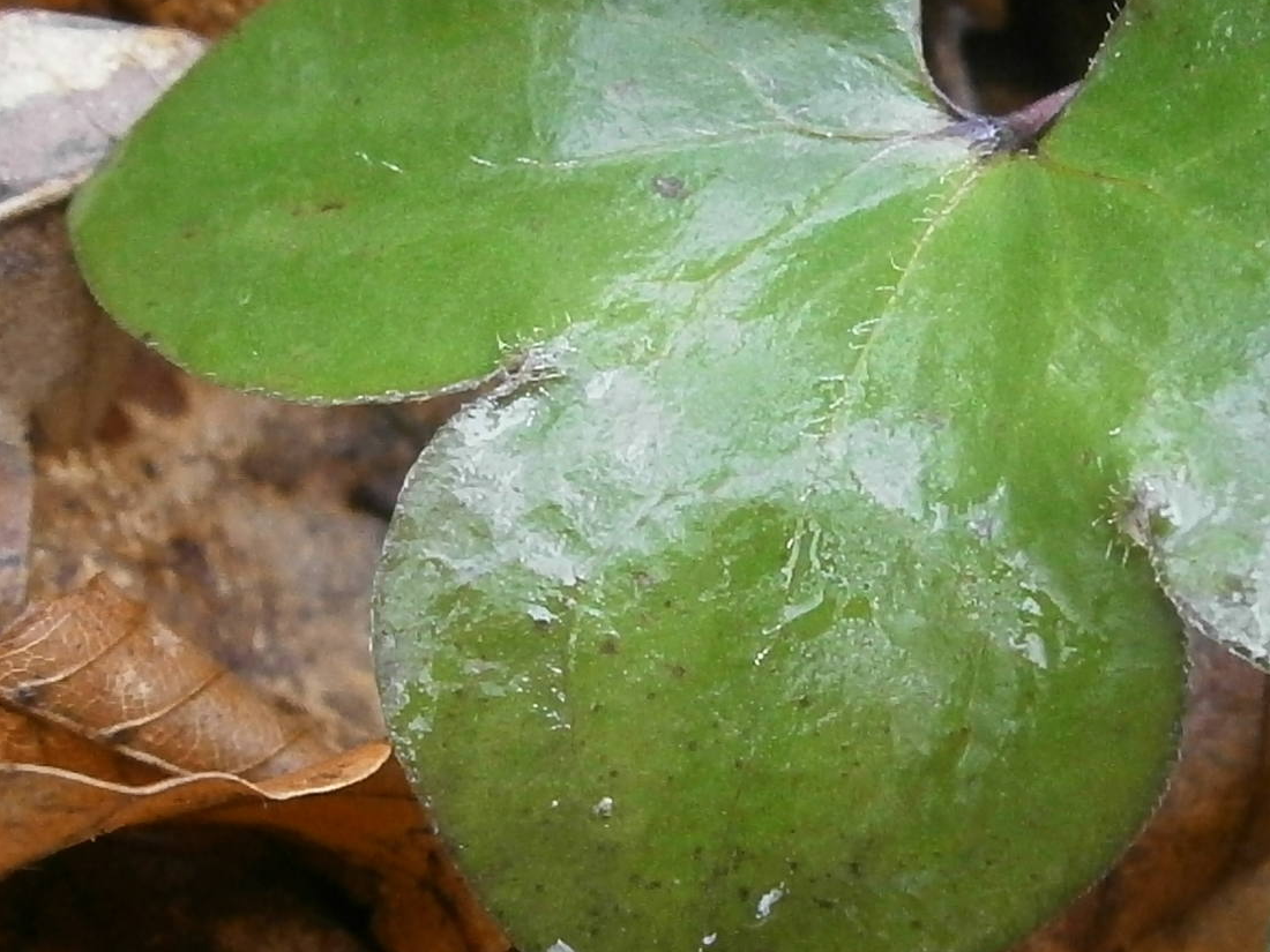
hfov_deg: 23.7
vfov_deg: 18.0
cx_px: 884
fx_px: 3008
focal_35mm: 82
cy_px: 492
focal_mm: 8.3
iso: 800
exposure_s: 1/125
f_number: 3.4
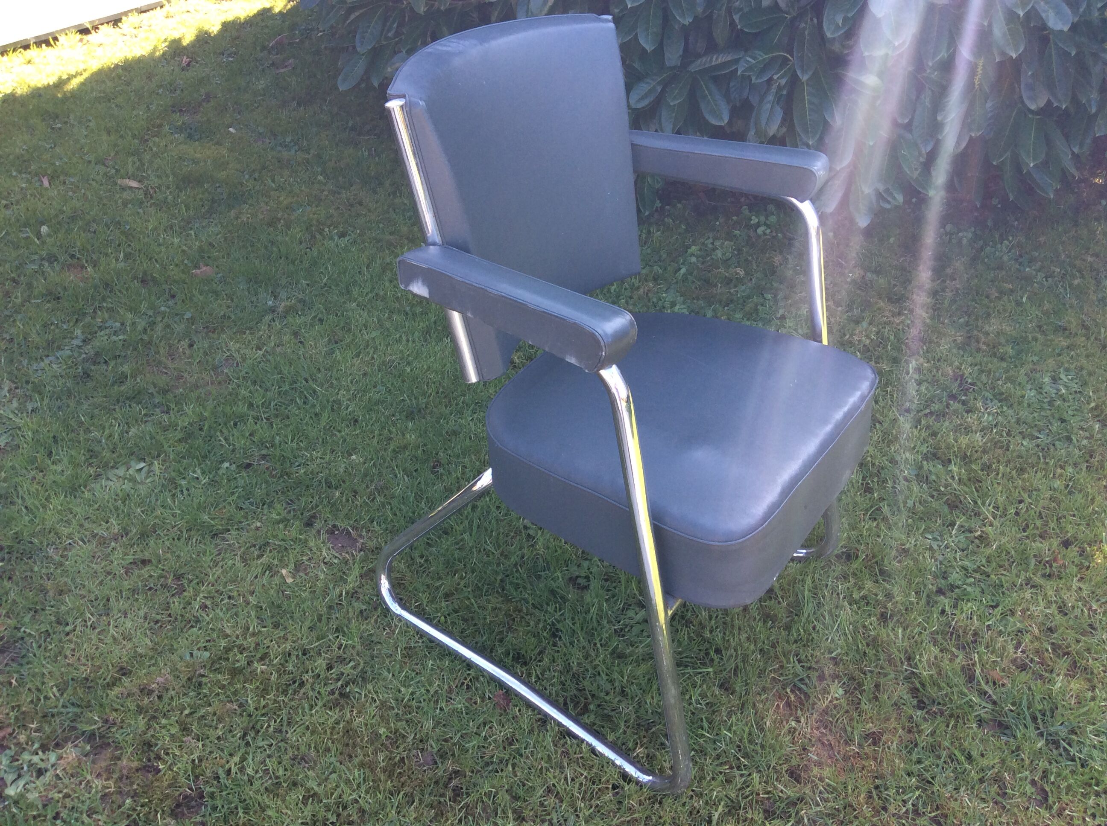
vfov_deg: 44.1
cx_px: 554
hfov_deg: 56.9
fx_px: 1022
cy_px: 413
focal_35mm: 32
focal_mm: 3.3
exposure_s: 1/115
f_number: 2.4
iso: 32
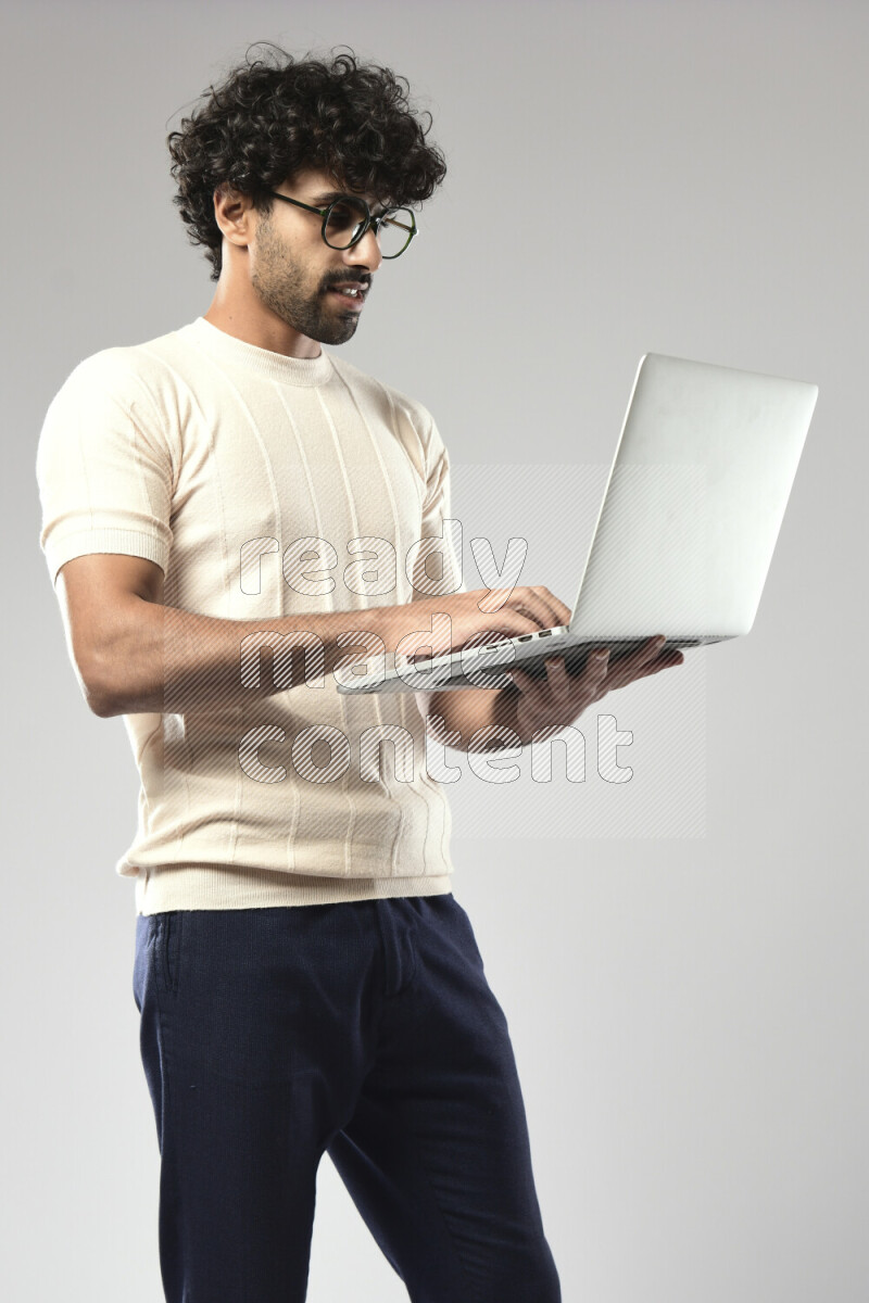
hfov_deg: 26.0
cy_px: 652
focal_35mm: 52
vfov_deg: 38.2
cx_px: 434
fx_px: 1883
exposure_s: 1/125
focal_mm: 52
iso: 400
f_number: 5
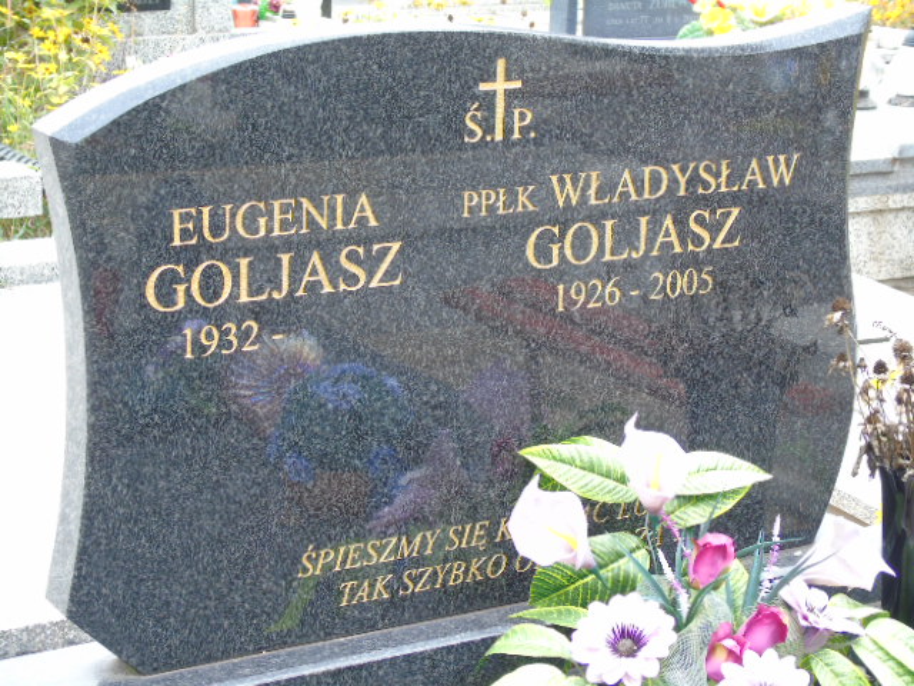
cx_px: 457
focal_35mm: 82
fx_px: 2165
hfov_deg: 23.8
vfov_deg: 18.0
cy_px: 343
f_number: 4.1
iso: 100
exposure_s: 1/30
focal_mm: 15
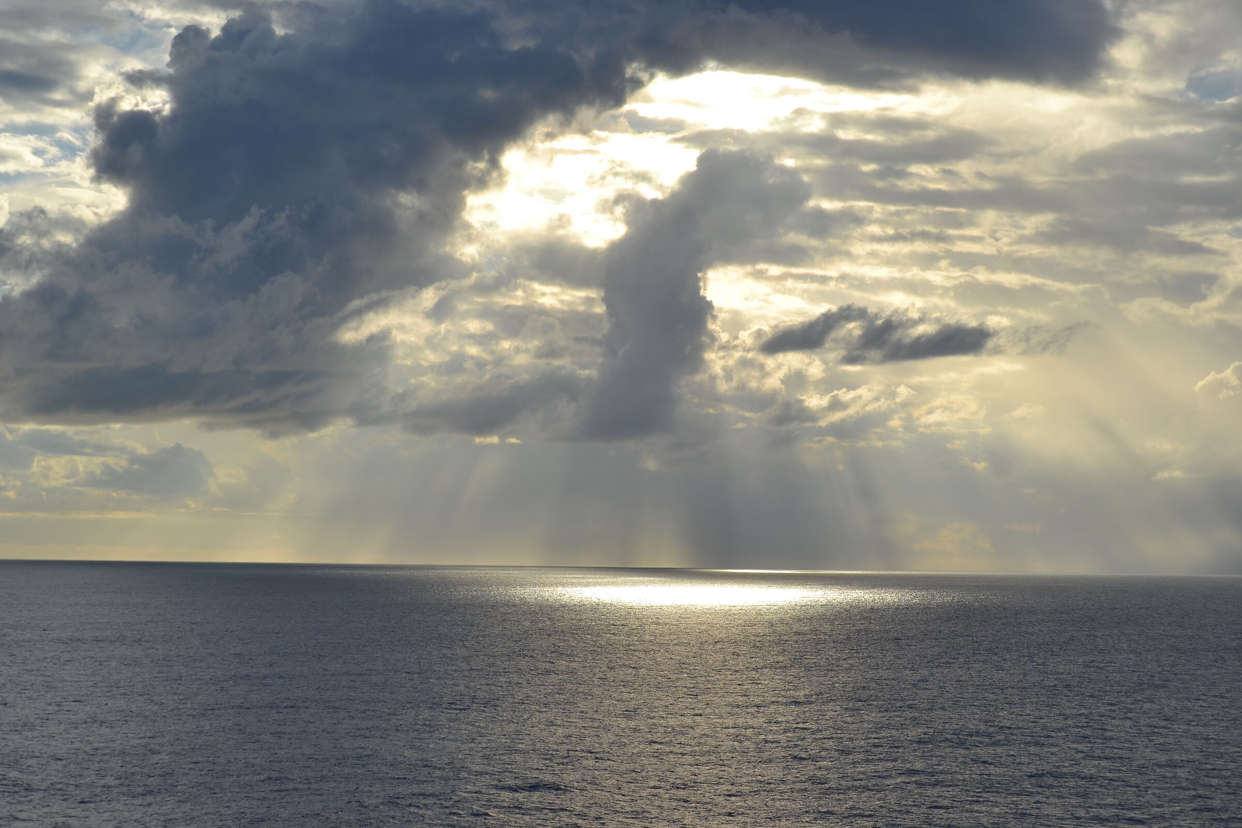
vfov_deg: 16.6
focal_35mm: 82
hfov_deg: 24.6
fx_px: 2846
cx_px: 621
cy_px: 414
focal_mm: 55
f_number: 10
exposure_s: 1/400
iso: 100
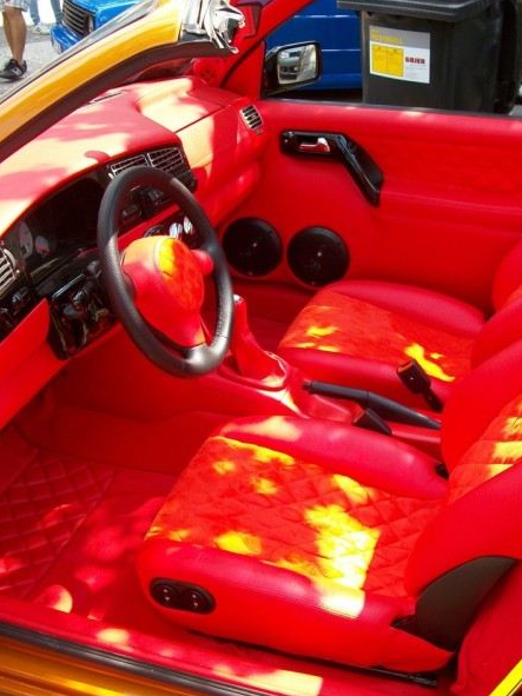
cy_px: 346
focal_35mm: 46
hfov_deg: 31.4
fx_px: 925
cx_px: 313
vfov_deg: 41.2
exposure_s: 1/206
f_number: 2.9
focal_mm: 5.7
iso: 80
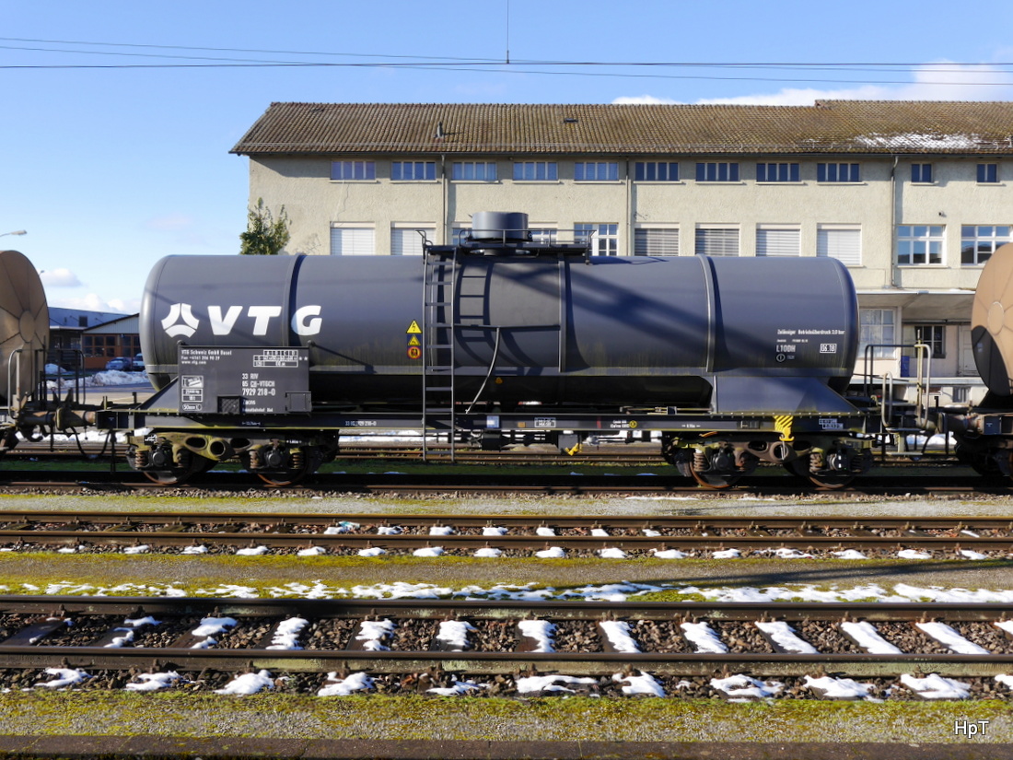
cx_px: 506
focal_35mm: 36
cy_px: 380
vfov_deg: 39.7
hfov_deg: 51.4
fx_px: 1054
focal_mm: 18
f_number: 7.1
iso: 160
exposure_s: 1/250
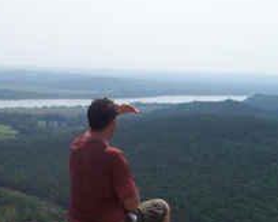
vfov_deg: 23.4
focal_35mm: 65
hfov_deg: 28.4
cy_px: 129
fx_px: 535
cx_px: 48
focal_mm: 5.6
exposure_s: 1/750
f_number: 5.6
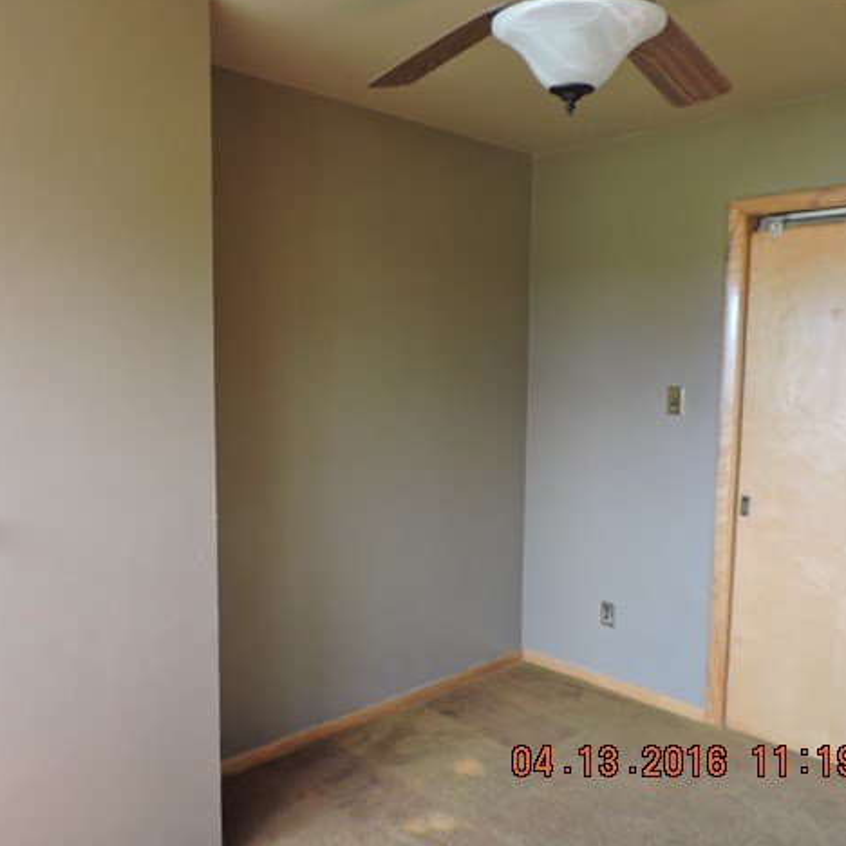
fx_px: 802
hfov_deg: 55.2
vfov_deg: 55.6
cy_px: 427
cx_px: 338
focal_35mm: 29
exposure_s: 1/30
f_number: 3
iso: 320
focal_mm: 4.3
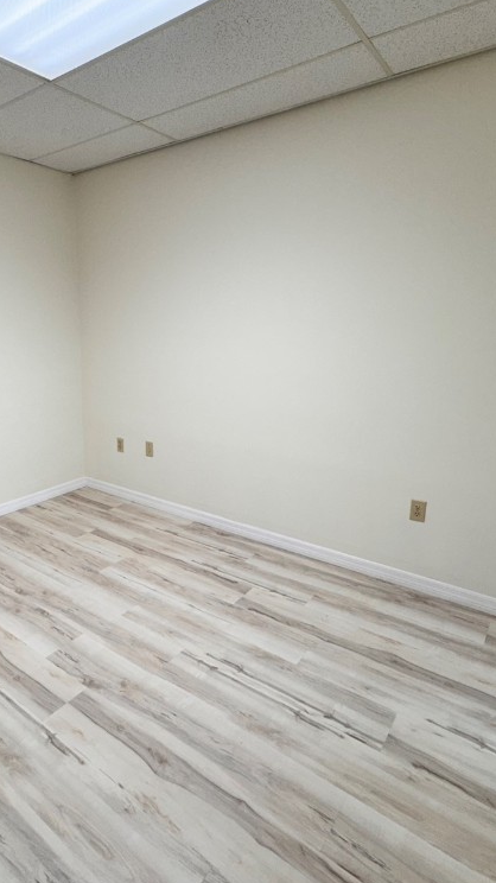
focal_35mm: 21
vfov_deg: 83.9
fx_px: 491
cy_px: 443
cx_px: 148
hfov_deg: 52.1
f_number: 2.2
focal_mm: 2.22
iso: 40
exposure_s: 1/123
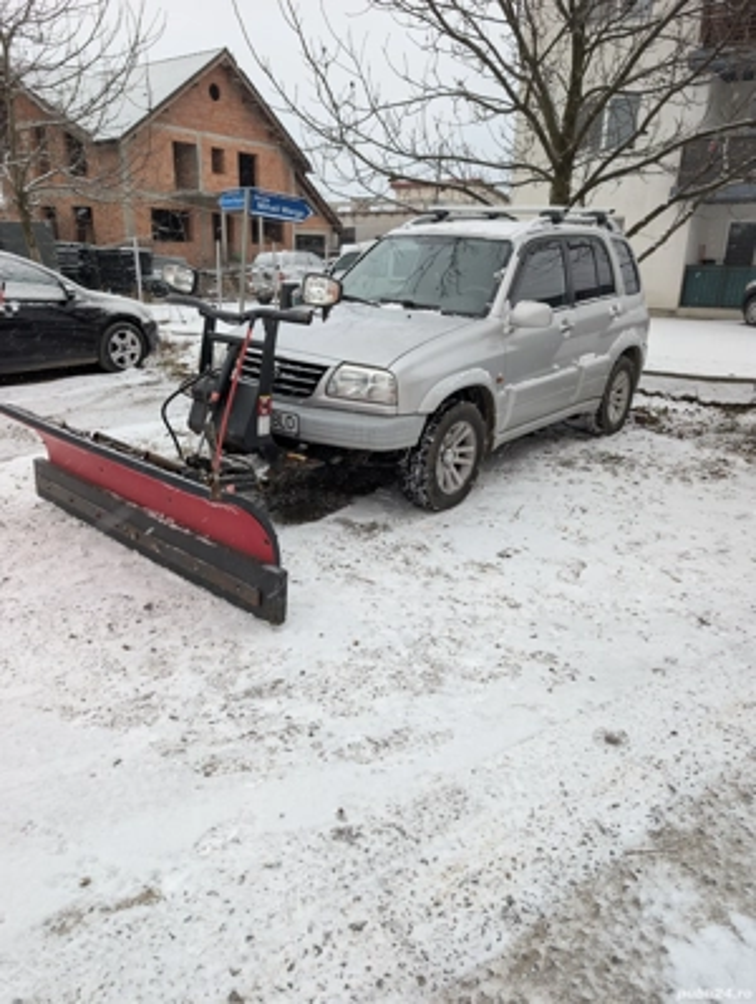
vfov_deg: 71.5
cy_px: 502
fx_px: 697
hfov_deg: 57.0
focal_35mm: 24
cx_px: 378
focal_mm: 6.9
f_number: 1.68
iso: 41
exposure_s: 1/125
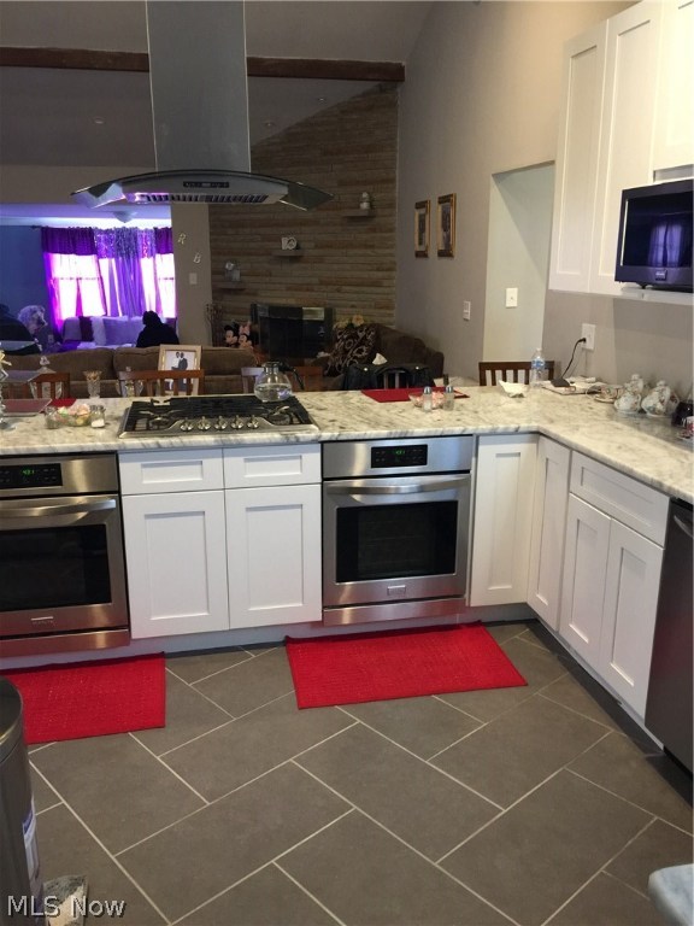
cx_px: 347
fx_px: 775
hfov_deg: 48.2
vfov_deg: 61.7
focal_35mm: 29
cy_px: 463
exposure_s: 1/15
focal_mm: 4.15
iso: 100
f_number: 2.2
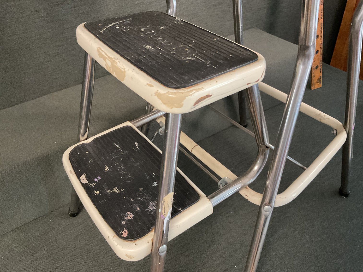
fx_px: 304
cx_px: 182
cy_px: 136
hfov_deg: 61.7
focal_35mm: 29
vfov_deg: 48.2
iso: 320
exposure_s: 1/40
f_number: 1.8
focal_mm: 3
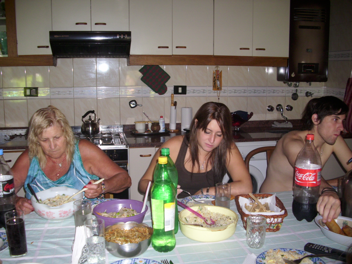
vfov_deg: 45.4
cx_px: 176
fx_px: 315
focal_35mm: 31
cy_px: 132
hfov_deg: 58.4
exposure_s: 1/30
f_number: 2.8
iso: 100
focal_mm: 6.2
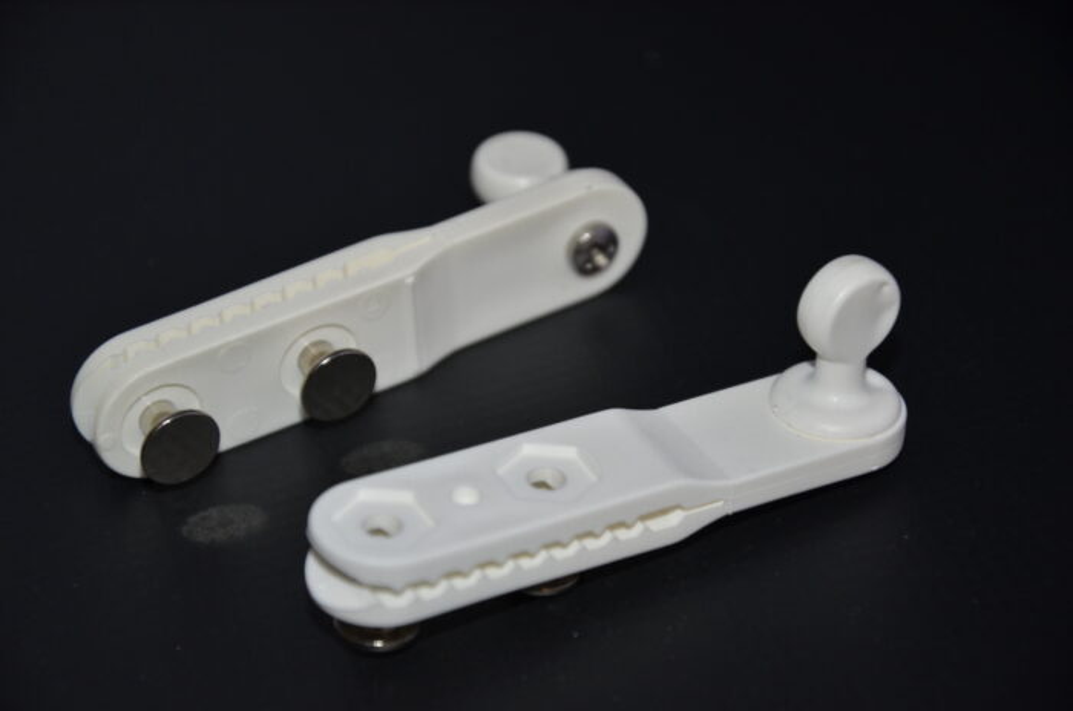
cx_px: 536
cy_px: 356
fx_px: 4686
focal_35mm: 158
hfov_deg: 13.1
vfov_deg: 8.7
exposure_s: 1/60
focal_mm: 105
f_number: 5.6
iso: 800
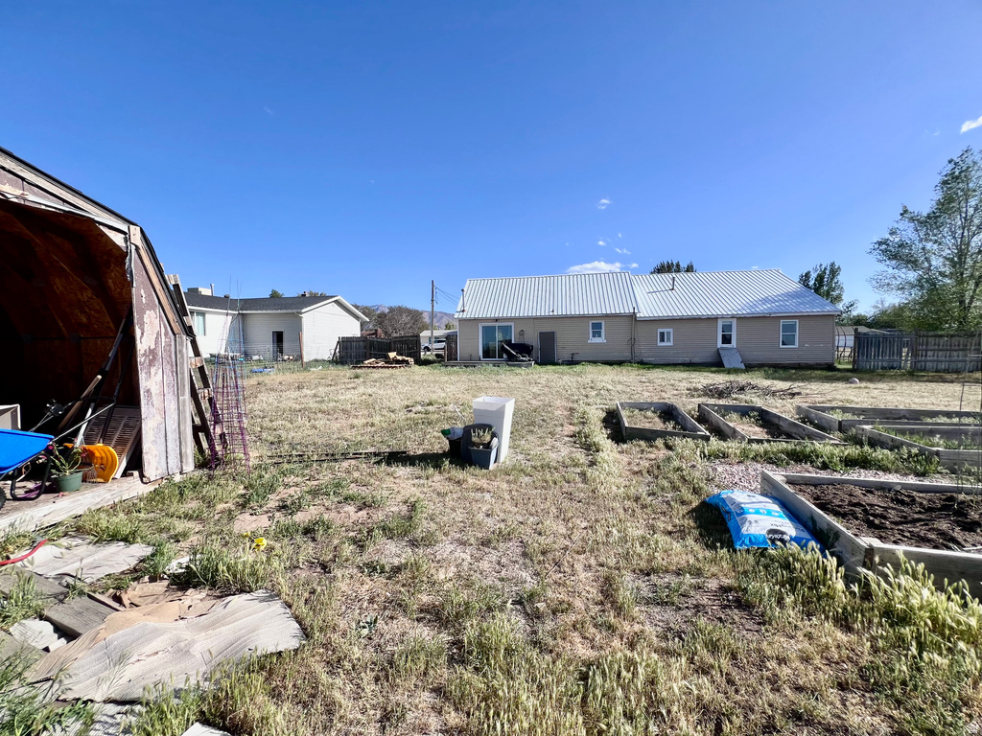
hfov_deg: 106.2
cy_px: 368
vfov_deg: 89.9
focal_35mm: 13
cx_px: 491
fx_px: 369
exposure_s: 1/1575
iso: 32
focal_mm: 1.57
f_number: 1.8
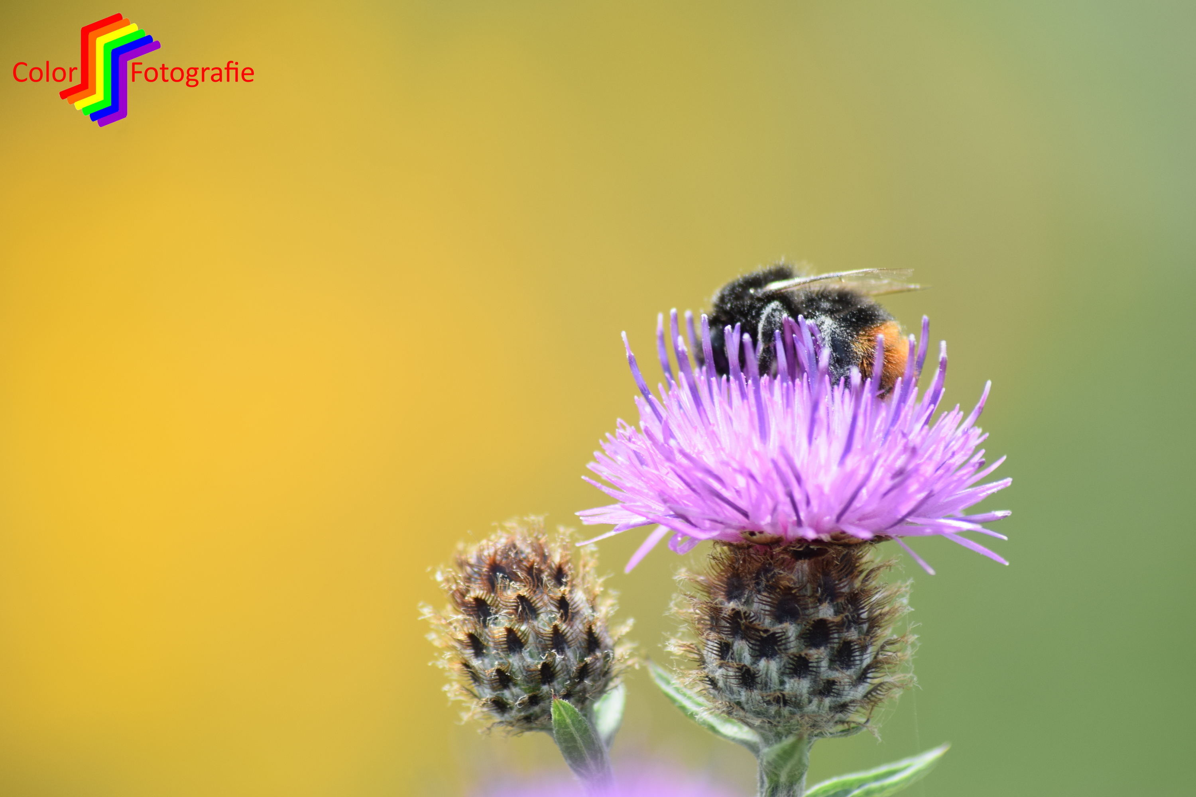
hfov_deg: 7.4
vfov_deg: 5.0
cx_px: 598
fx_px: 9218
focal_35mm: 278
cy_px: 398
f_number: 11
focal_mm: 185
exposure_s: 1/400
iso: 400
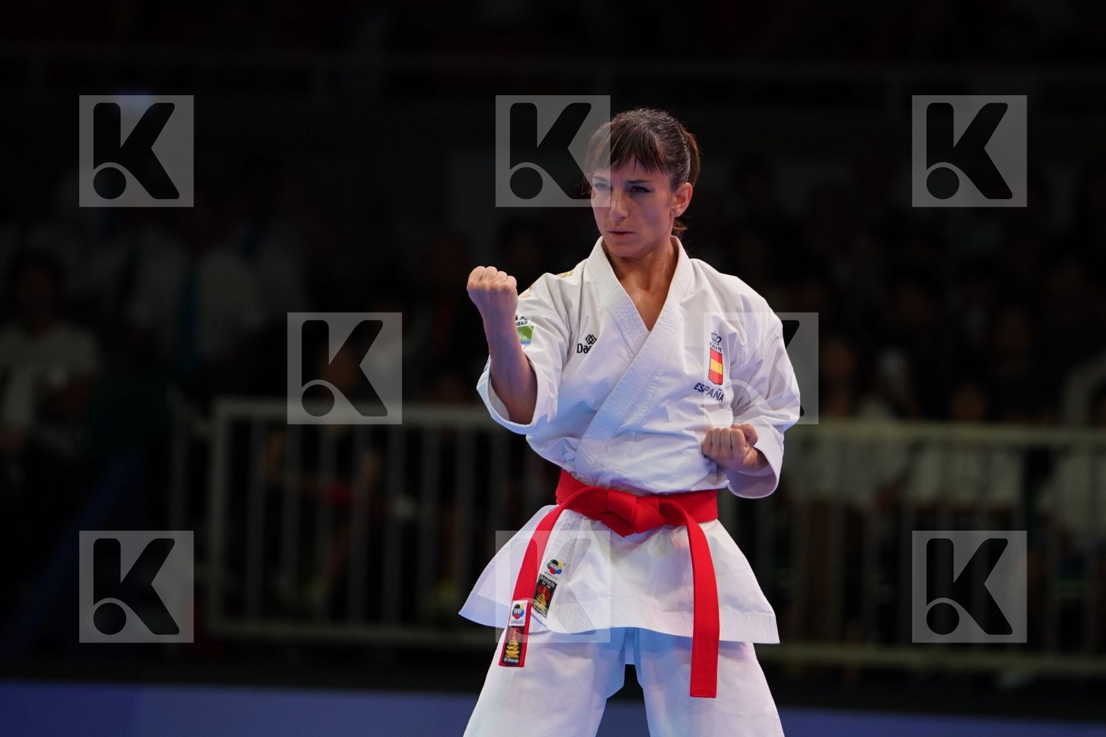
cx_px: 553
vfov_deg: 4.6
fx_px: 9216
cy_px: 368
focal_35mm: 300
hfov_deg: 6.9
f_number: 2.8
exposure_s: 1/1000
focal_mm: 200
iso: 1000
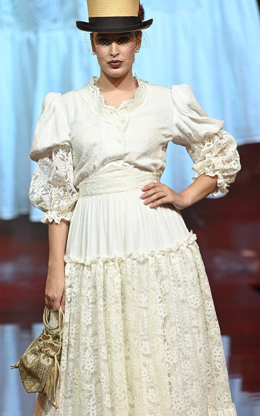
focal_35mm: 163
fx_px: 1848
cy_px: 207
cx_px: 111
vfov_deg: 12.8
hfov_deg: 8.0
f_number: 4.5
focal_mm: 135
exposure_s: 1/400
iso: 1600
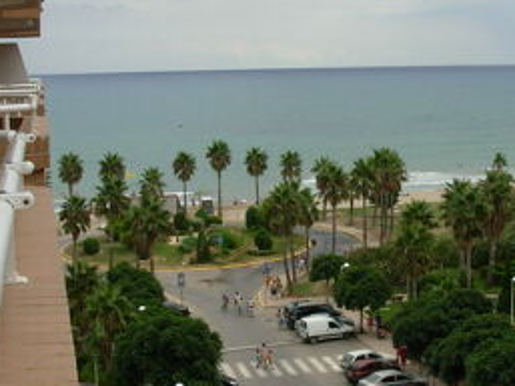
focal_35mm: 71
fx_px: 1057
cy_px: 138
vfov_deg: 20.7
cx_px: 375
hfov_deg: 27.1
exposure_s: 1/406
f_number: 4.9
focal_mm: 6.3
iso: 50
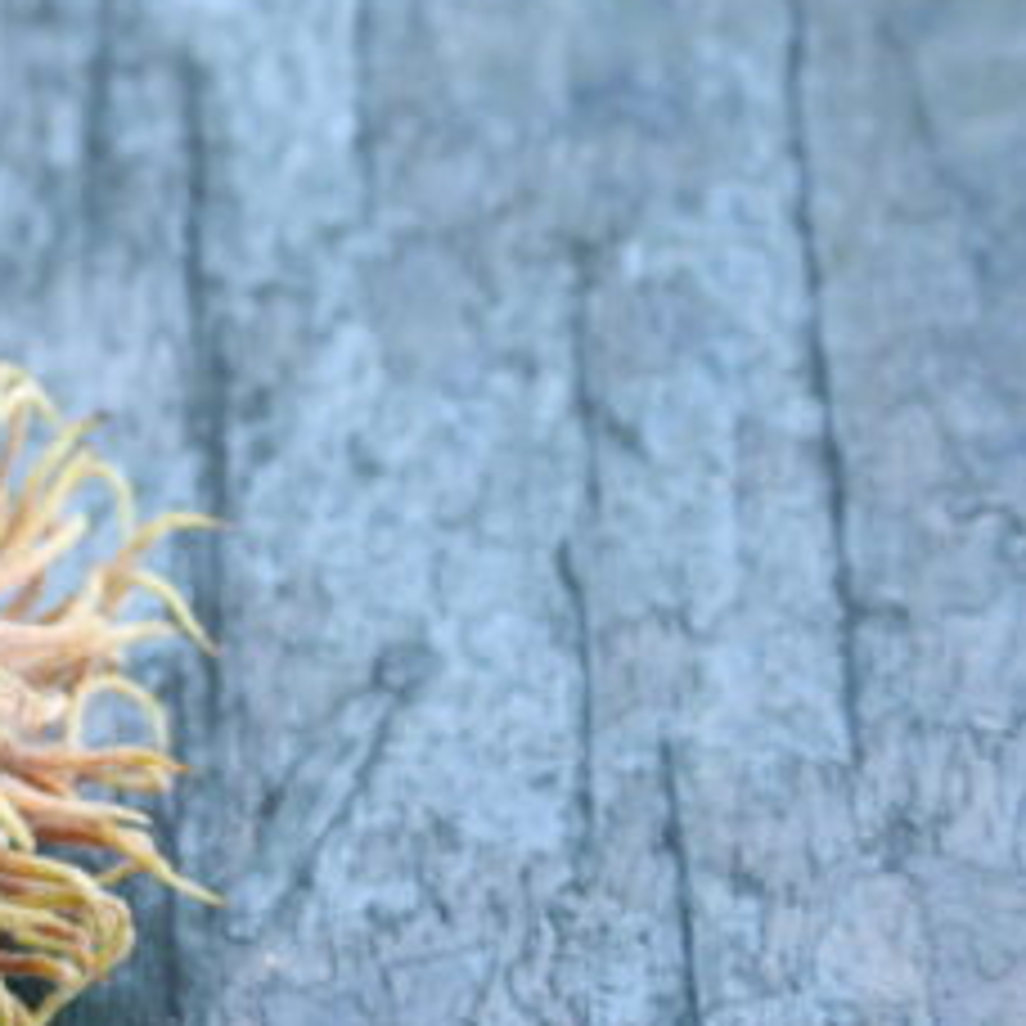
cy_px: 670
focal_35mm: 214
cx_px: -274
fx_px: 7176
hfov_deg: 8.1
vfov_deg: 8.2
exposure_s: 1/60
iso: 320
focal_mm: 14.3
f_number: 3.5
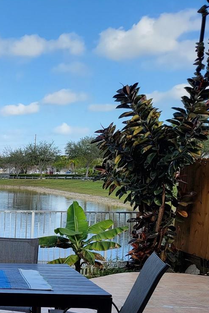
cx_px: -98
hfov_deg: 21.3
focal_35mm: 54
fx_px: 470
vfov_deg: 35.7
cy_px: 248
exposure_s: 1/379
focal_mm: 6.7
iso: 16
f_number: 1.8
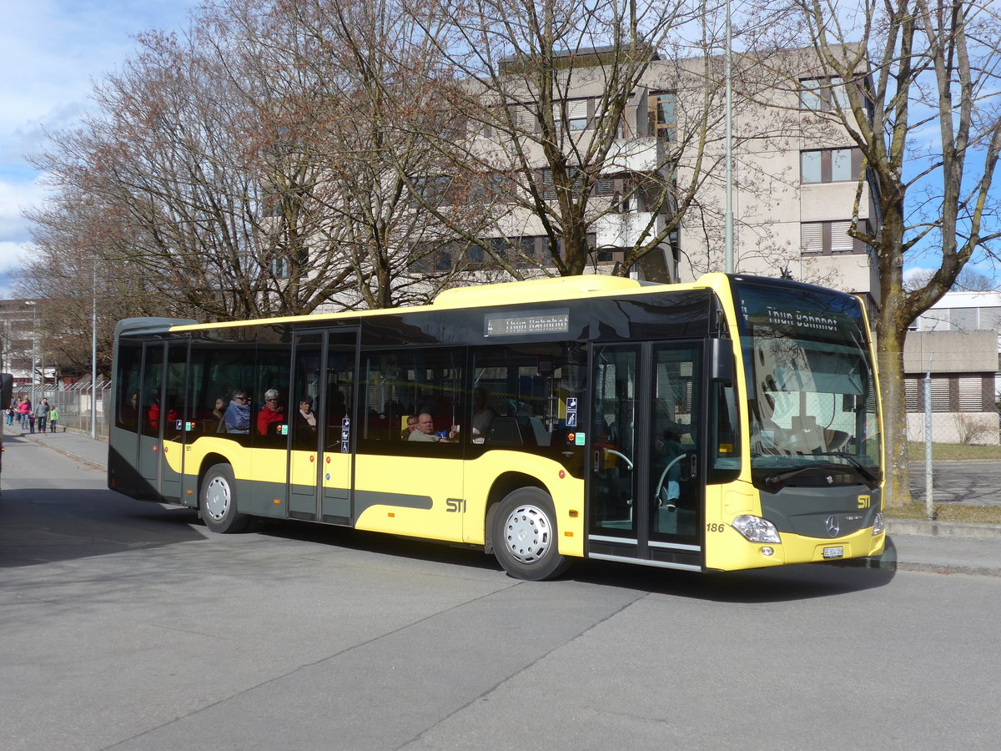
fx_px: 1272
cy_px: 376
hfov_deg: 42.9
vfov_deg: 32.9
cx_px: 500
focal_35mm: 44
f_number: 2.8
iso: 80
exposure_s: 1/2000
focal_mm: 9
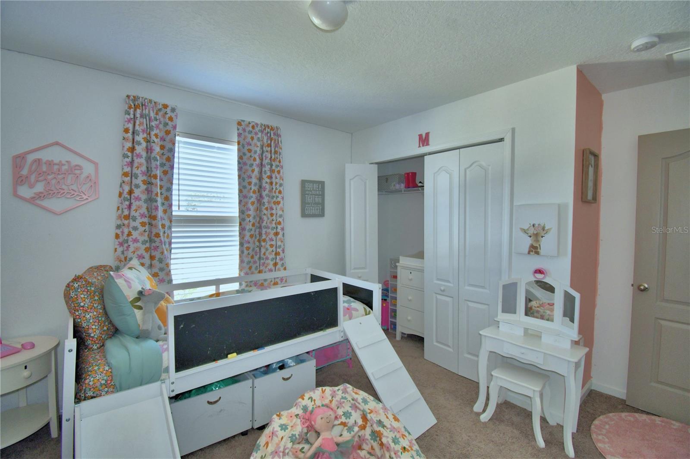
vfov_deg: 77.3
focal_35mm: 15
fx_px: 287
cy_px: 230
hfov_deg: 100.4
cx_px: 345
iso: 160
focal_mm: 10
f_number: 4.5
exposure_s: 1/60
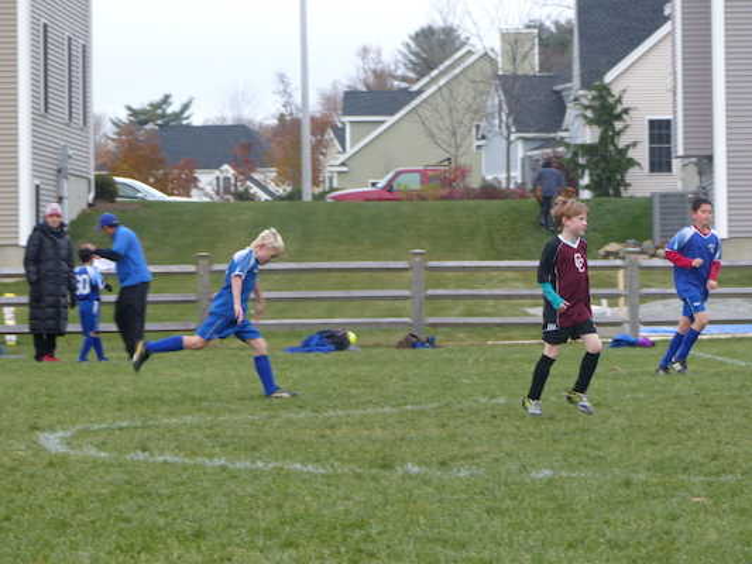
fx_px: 3803
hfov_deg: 11.3
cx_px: 376
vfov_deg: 8.5
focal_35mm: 175
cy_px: 282
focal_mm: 31.5
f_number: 2.8
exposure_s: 1/100
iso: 100
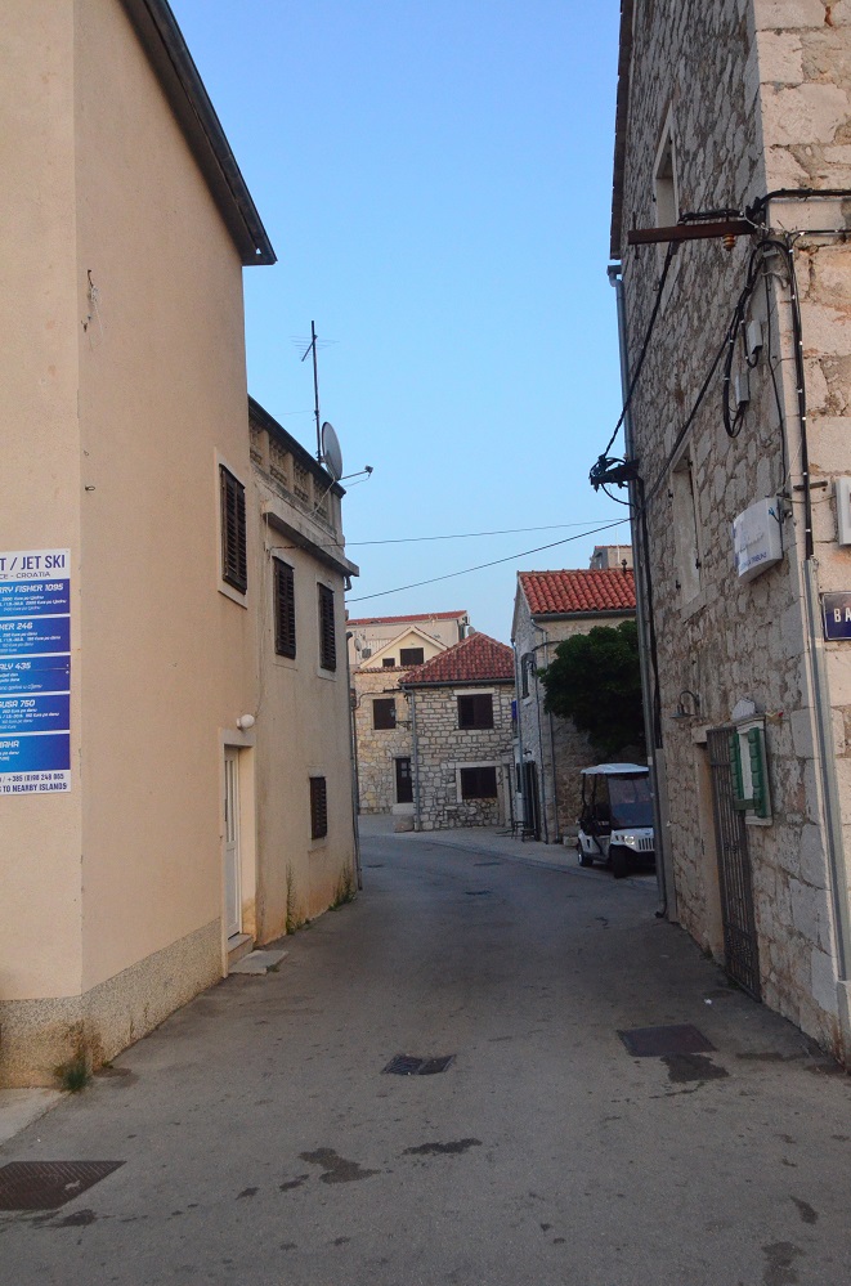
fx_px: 1069
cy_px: 643
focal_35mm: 30
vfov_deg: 62.0
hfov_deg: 43.4
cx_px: 426
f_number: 5.6
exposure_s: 1/400
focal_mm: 20
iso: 2800
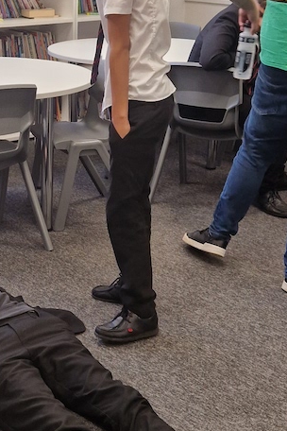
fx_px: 837
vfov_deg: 28.8
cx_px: 89
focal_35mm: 70
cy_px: 208
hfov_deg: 19.4
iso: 125
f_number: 1.8
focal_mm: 5.4
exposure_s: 1/180
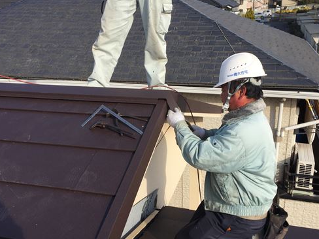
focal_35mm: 38
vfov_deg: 37.7
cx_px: 158
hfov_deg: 49.0
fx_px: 350
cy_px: 114
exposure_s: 1/1464
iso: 32
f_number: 2.2
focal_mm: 4.15
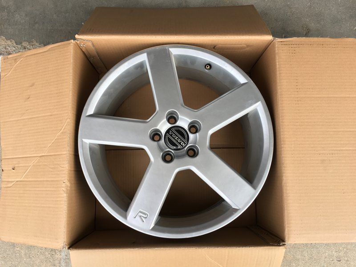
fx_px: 298
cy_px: 134
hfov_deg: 61.7
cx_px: 178
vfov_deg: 48.2
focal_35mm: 29
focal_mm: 4.15
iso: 25
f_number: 2.2
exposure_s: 1/120
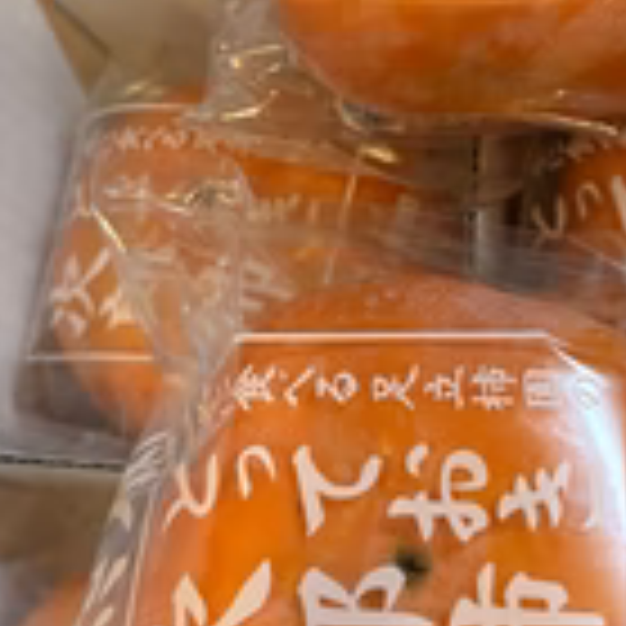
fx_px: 1350
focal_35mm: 66
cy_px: 212
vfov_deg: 26.0
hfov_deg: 26.1
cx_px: 369
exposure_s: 1/100
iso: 125
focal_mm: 5.96
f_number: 1.6
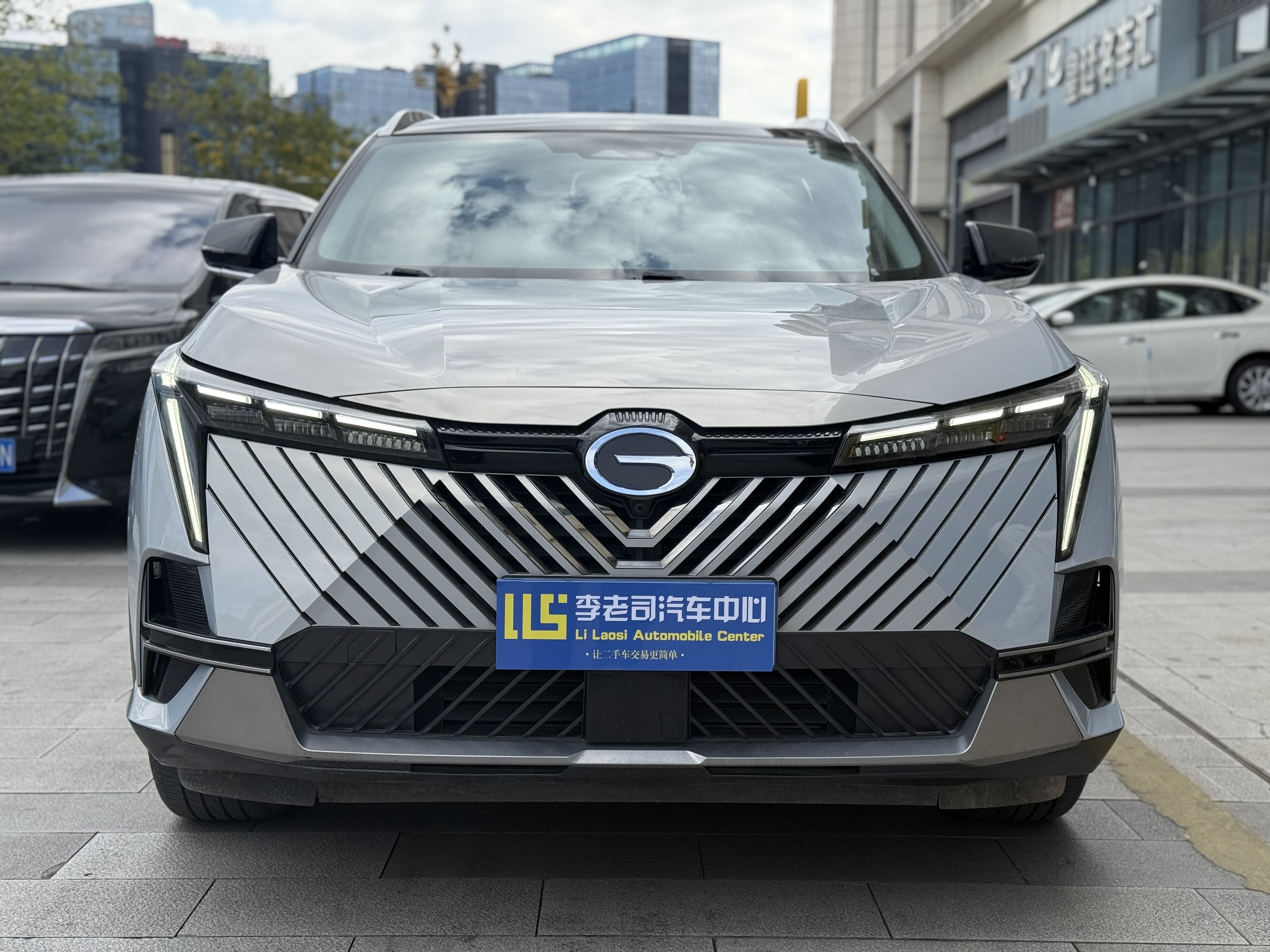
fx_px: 1761
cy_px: 476
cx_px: 635
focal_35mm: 48
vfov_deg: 30.3
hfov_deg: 39.7
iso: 64
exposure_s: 1/2208
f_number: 1.78
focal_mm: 6.76
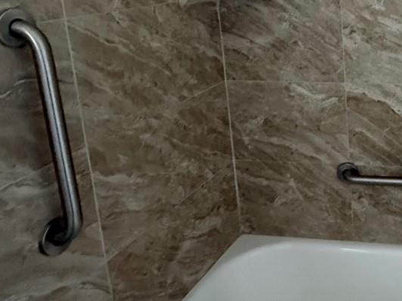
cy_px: 54
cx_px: 435
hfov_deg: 37.8
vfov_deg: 33.2
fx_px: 488
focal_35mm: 42
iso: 1000
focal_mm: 2.22
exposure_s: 1/60
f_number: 2.2
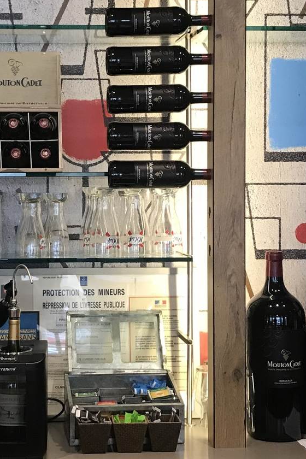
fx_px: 905
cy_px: 197
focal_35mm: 71
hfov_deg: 19.1
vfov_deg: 28.4
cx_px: 86
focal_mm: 3.99
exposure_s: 1/25
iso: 40
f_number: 1.8
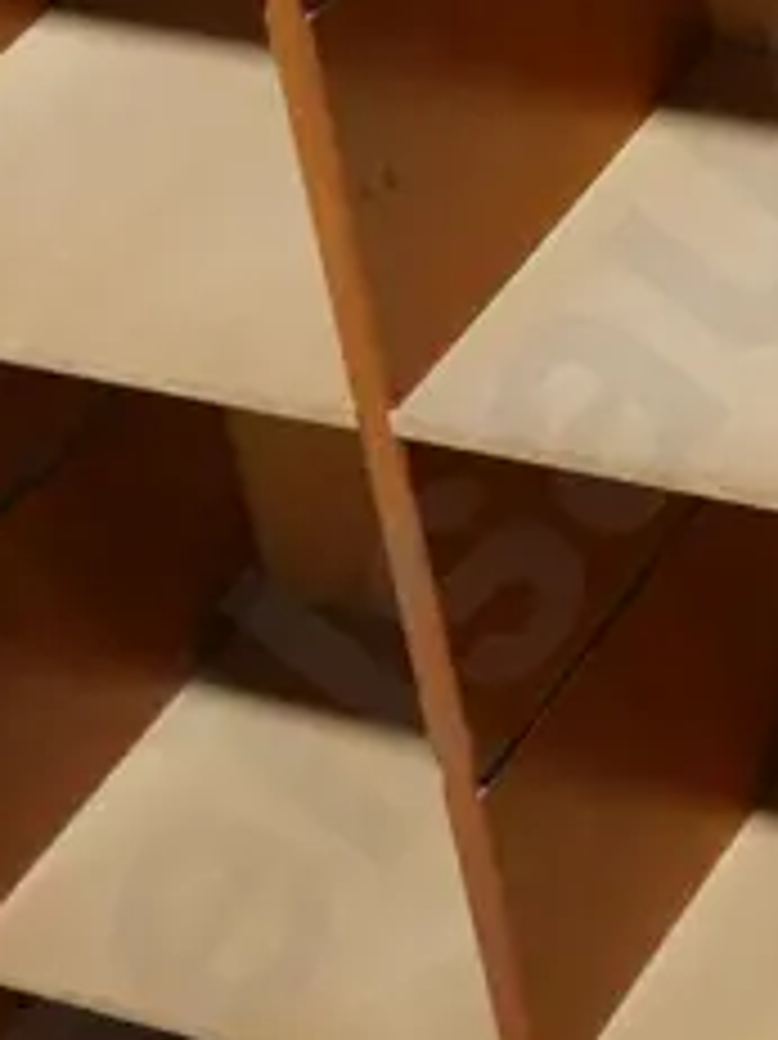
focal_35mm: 151
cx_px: 758
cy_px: 198
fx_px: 4529
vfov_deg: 13.0
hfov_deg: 9.8
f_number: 4
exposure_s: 1/60
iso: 400
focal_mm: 17
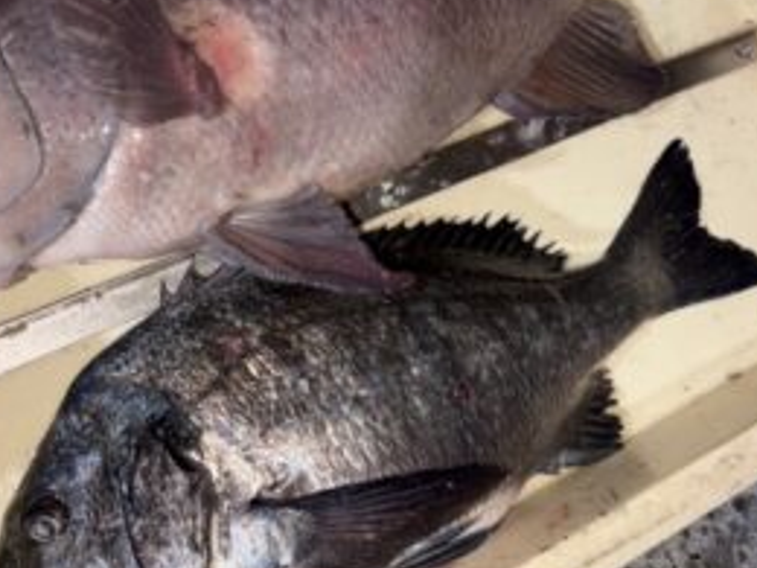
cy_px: 251
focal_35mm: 40
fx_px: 875
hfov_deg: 46.6
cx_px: 312
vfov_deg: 35.9
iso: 32
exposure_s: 1/18
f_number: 1.6
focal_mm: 5.96
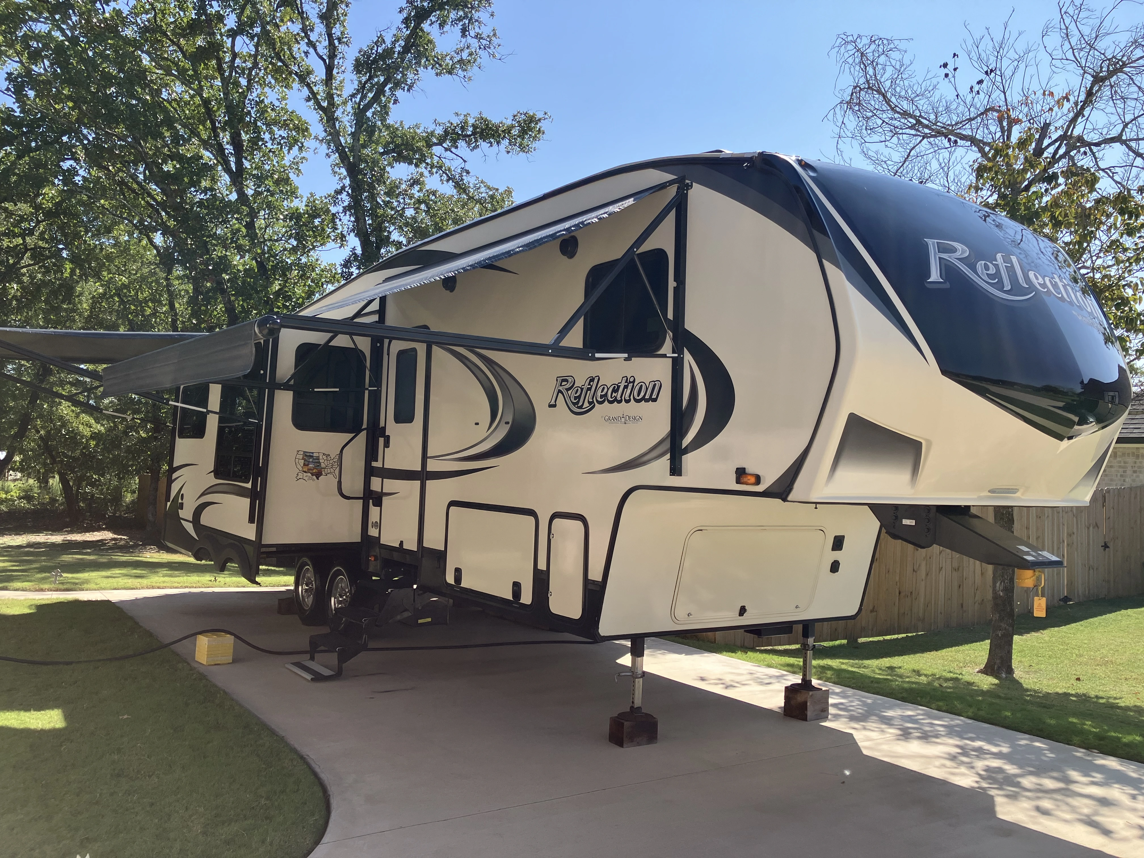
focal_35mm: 28
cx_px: 572
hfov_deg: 63.4
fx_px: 925
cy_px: 429
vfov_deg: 49.7
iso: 32
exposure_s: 1/1156
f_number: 1.8
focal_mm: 3.99
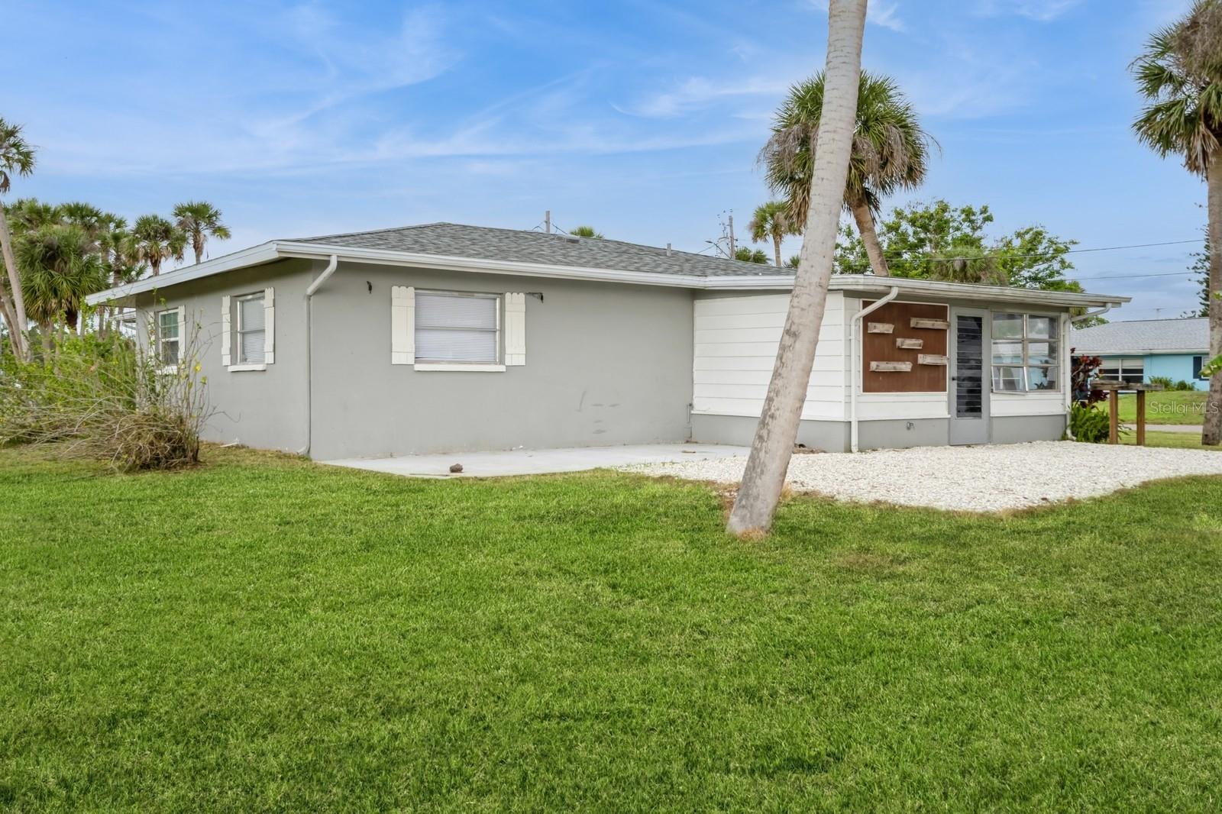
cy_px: 407
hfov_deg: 57.2
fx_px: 1120
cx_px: 611
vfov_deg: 40.0
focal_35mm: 33
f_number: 8
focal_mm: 33
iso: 200
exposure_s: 1/160
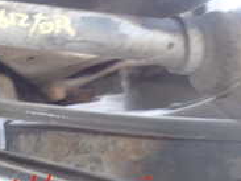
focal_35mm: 82
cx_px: -147
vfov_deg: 16.4
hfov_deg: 19.8
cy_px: -91
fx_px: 571
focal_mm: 4.5
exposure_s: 1/50
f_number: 2
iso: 200
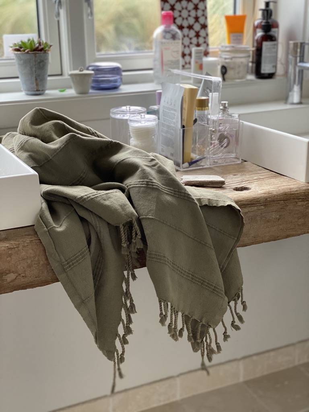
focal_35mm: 52
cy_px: 206
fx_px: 619
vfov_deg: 36.8
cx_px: 154
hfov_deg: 28.0
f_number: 2
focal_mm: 6
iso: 160
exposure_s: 1/122
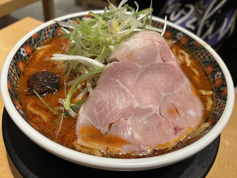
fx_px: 178
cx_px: 118
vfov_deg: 53.1
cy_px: 89
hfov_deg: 67.3
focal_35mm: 26
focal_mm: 5.7
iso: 100
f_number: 1.5
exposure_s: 1/100
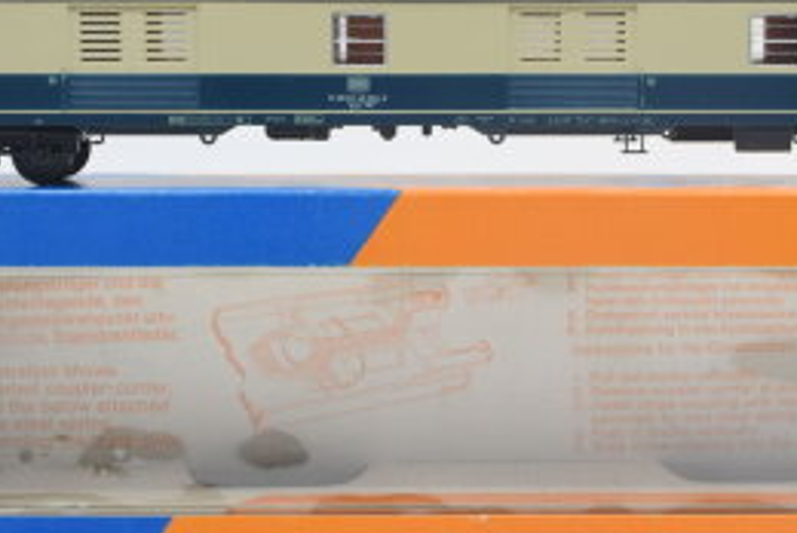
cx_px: 527
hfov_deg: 16.8
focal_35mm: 121
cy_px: 314
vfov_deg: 11.3
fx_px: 2685
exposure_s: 1/125
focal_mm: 35
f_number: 8
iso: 400
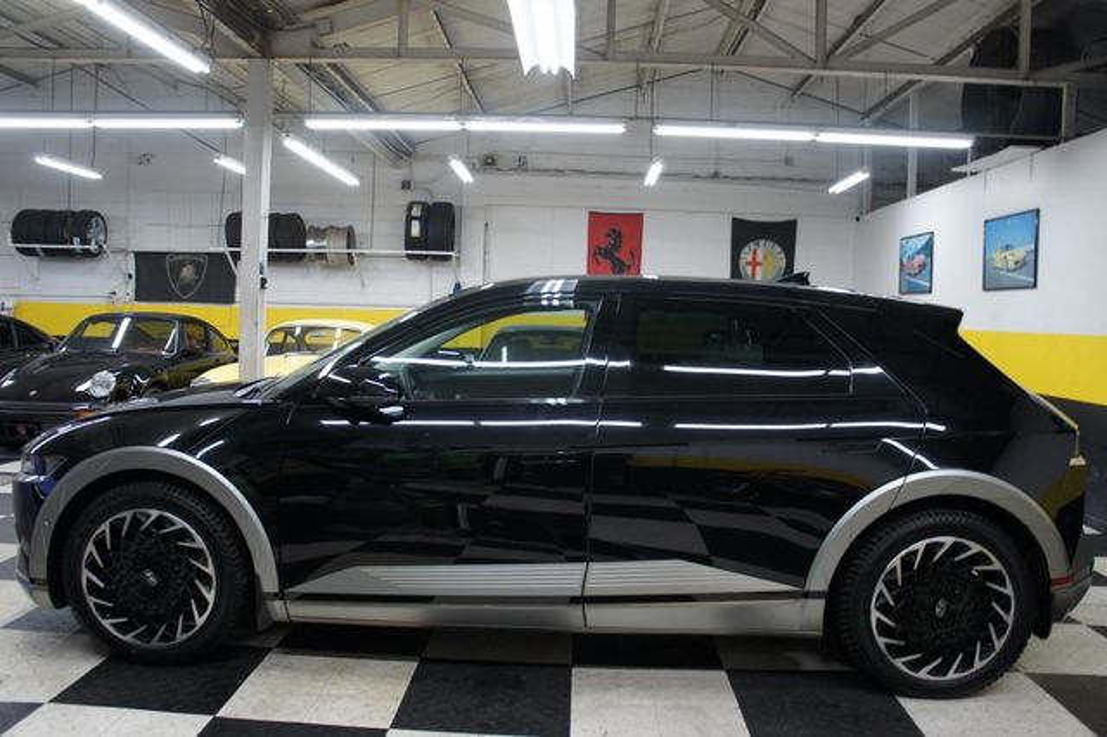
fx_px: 830
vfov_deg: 47.9
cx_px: 554
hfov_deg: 67.4
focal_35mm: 27
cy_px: 368
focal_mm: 18
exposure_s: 1/30
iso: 320
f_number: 3.5
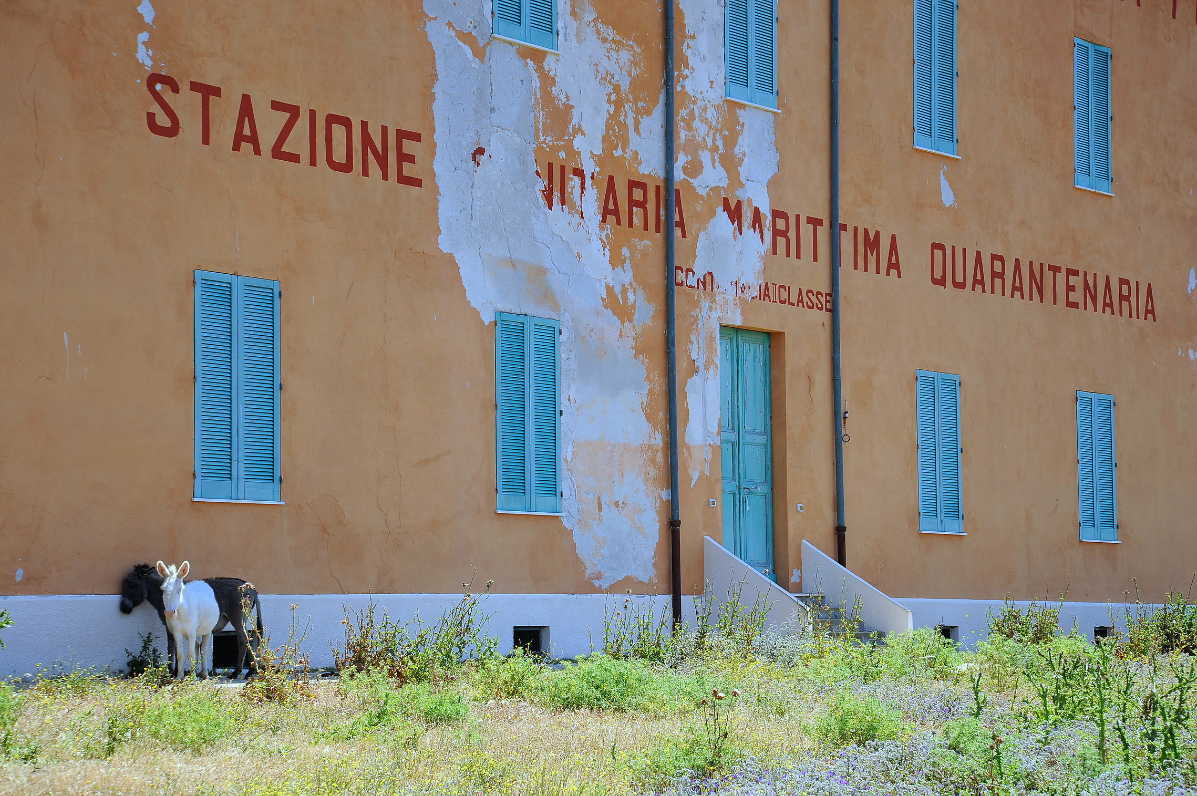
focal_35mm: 79
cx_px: 608
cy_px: 410
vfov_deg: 17.2
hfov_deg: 25.7
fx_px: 2625
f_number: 8
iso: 400
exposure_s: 1/500
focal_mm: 75
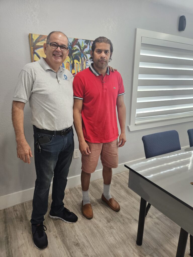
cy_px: 128
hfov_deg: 58.9
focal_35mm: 23
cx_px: 96
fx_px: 171
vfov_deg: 73.9
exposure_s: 1/120
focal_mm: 5.4
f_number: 1.8
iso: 250
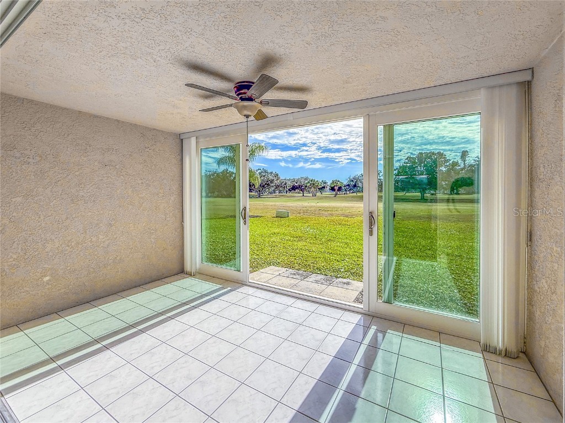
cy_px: 212
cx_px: 282
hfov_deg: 102.1
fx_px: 229
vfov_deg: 85.7
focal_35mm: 14
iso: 80
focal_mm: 2.22
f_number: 2.2
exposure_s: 1/5000
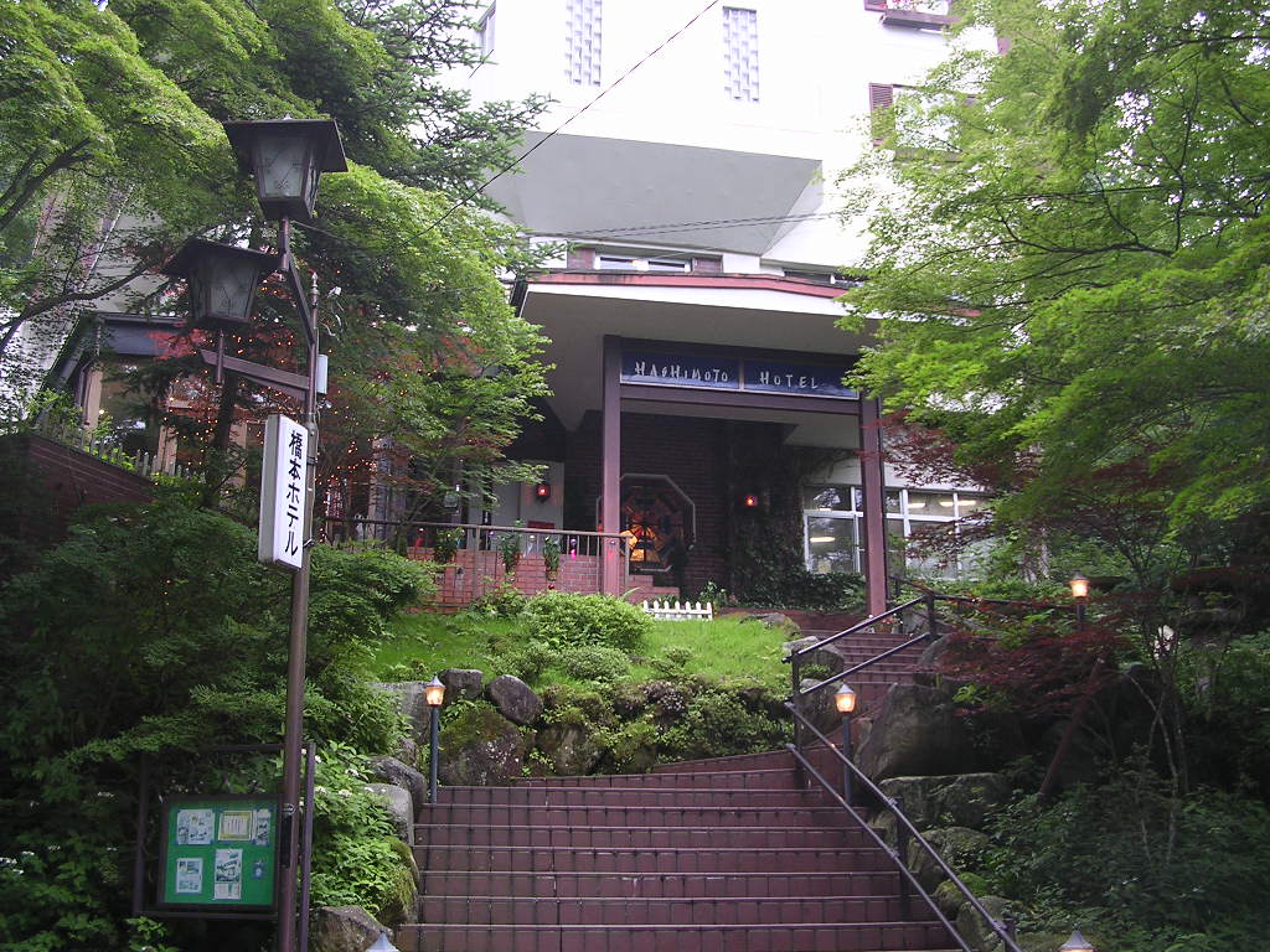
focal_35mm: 38
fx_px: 1394
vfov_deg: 37.7
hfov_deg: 49.0
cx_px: 635
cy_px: 476
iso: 100
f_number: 2.8
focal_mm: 5.8
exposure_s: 1/27.8
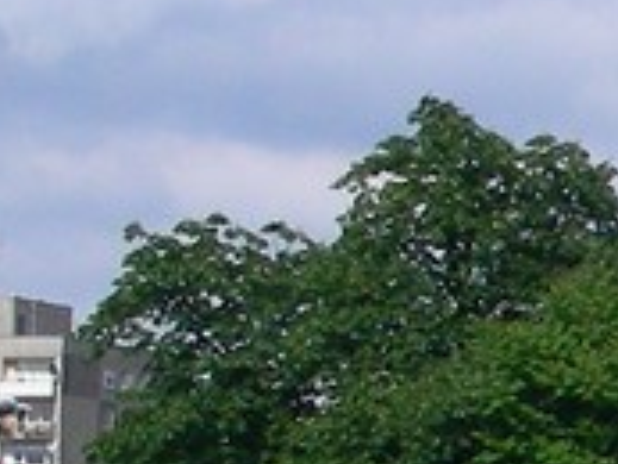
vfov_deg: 5.2
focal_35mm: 284
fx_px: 5074
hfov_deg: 6.5
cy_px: 628
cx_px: 1618
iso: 50
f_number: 4
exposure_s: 1/910
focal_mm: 8
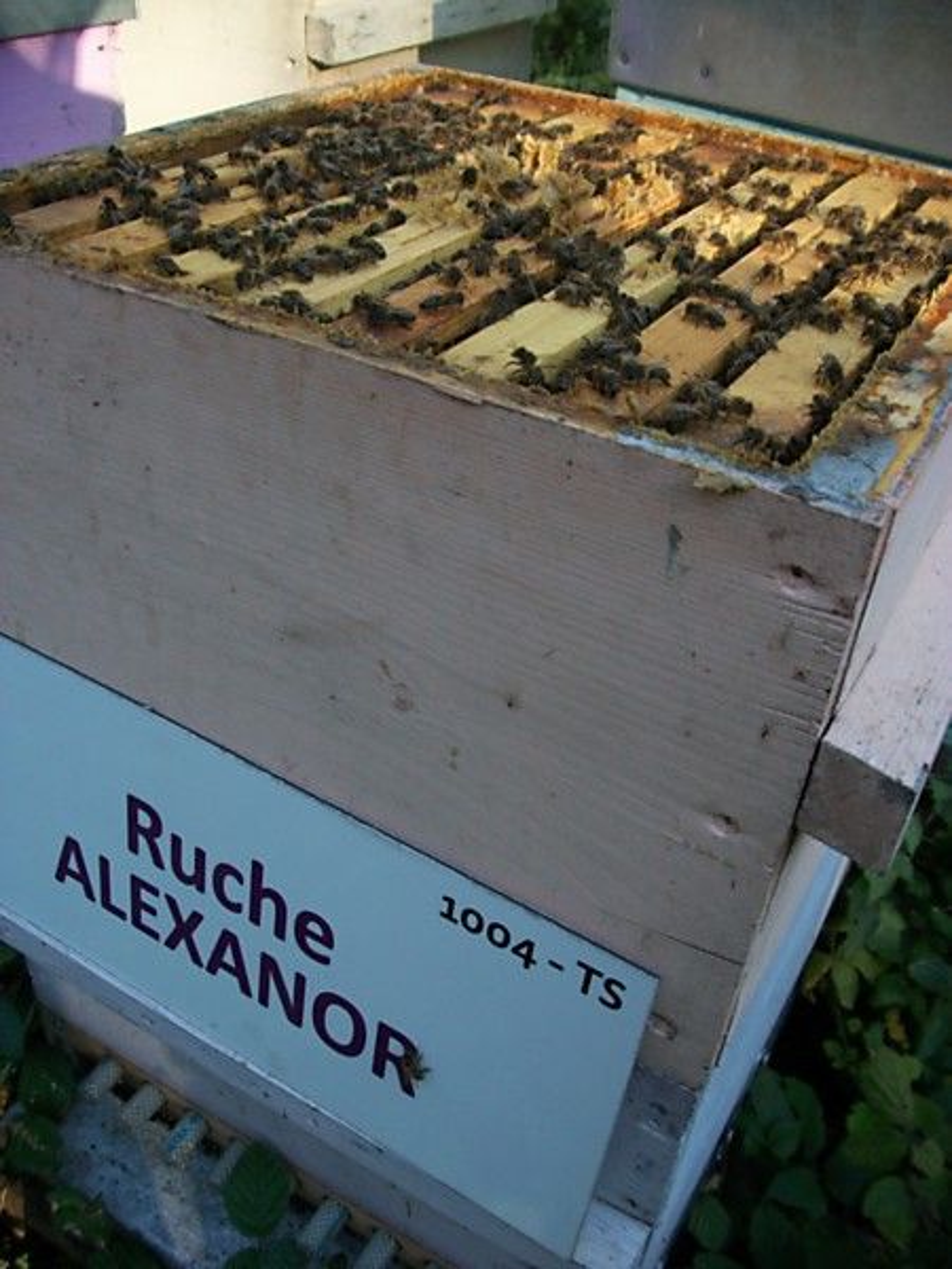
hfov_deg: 44.2
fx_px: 1173
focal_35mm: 32
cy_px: 634
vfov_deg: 56.8
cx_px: 476
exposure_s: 1/160
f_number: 2.9
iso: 80
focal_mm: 5.7
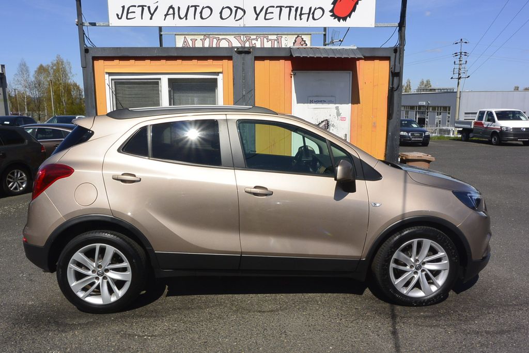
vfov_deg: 47.9
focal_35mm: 27
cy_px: 176
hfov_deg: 67.4
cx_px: 264
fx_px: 397
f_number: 13
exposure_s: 1/250
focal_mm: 10
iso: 160
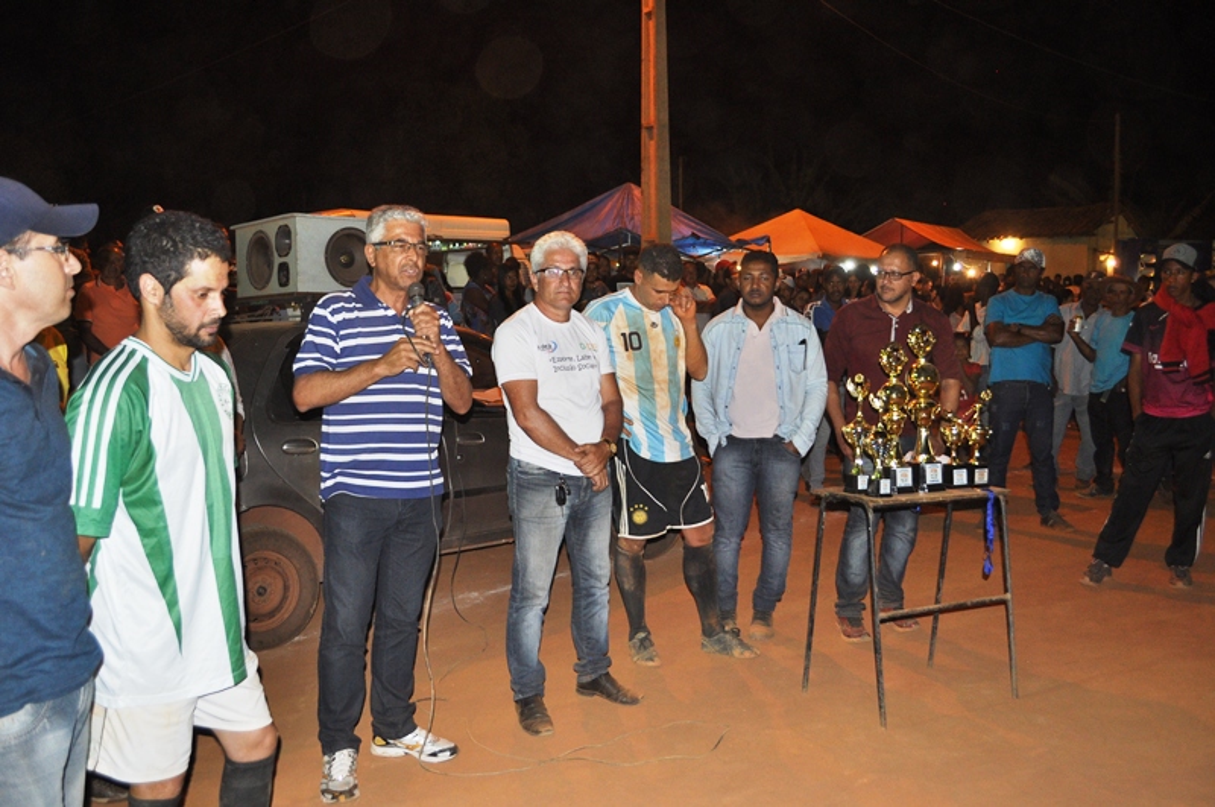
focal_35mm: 33
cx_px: 608
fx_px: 1112
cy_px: 404
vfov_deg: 39.9
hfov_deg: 57.3
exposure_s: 1/60
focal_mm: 22
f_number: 3.8
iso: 640
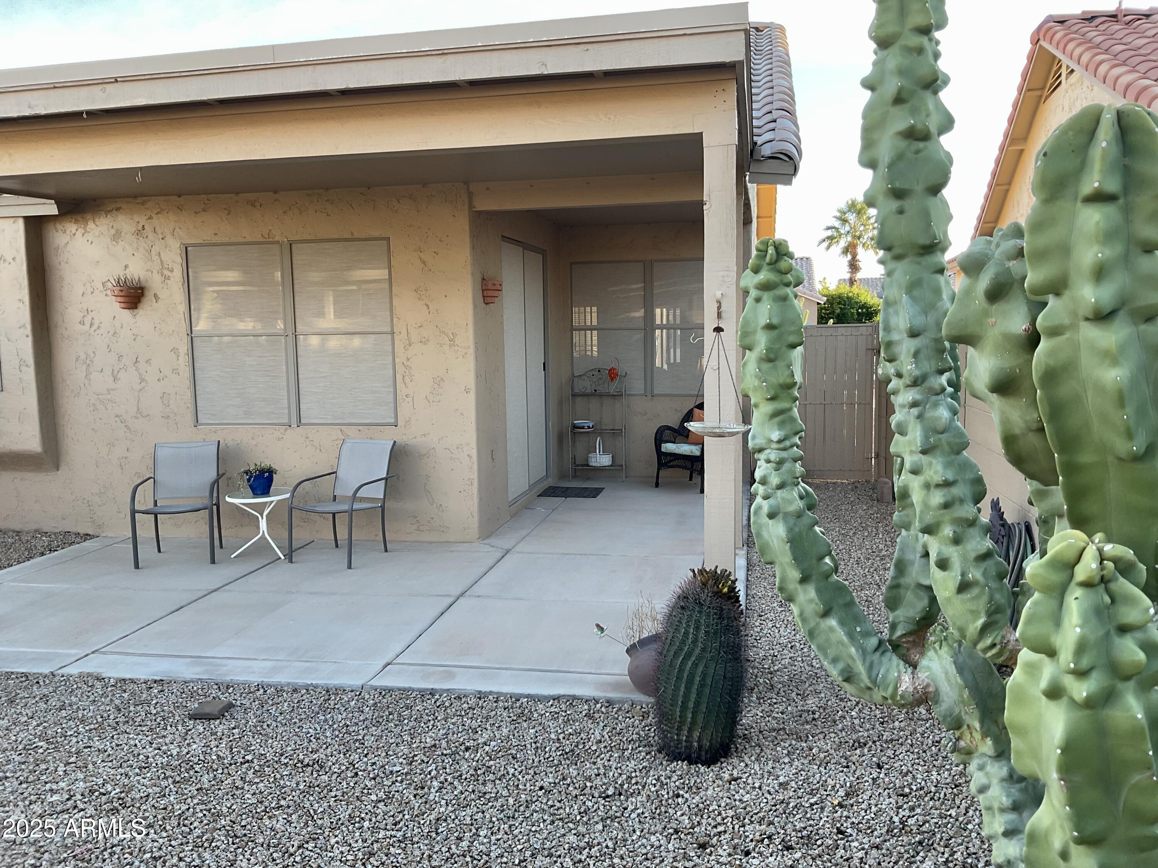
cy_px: 434
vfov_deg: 48.2
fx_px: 970
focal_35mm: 29
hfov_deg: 61.7
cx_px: 579
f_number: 1.8
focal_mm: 3
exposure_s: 1/100
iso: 25
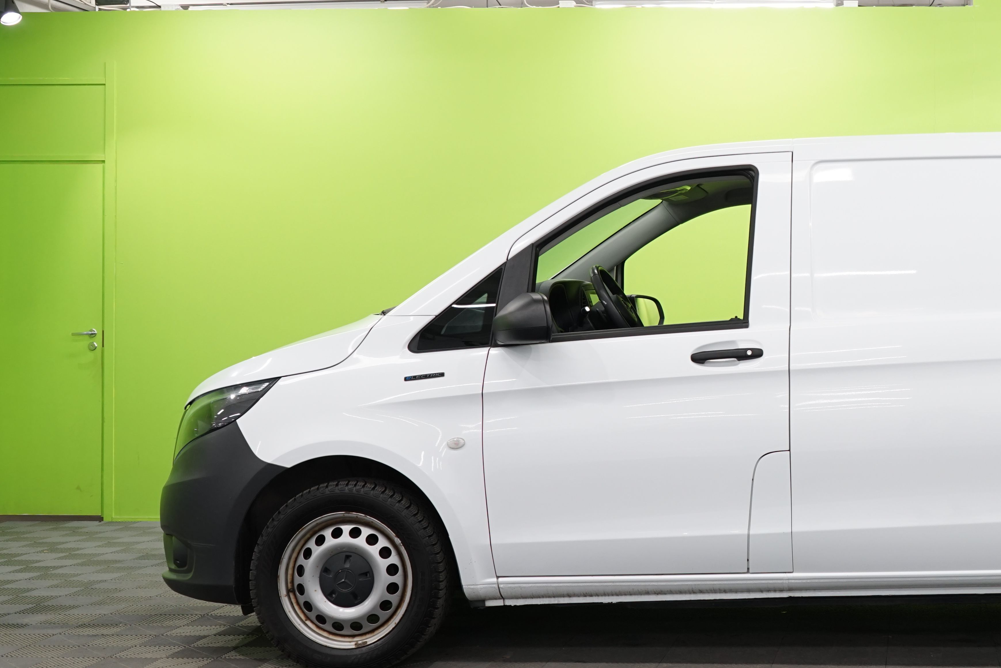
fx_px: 1585
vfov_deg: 23.8
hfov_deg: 33.5
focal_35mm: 57
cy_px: 289
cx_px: 864
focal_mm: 33
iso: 500
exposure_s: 1/40
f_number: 5.6
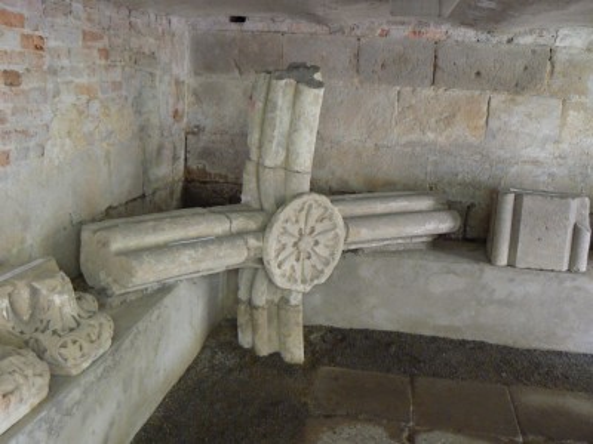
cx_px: 296
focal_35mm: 39
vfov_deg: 36.8
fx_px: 668
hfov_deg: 47.9
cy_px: 222
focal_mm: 6.4
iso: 200
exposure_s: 1/4
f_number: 2.8
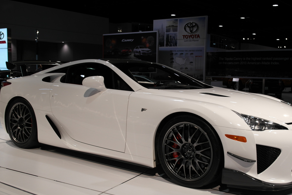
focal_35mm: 41
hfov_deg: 47.3
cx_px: 164
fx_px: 333
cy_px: 105
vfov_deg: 32.6
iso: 100
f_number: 3.5
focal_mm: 20
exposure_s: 1/80
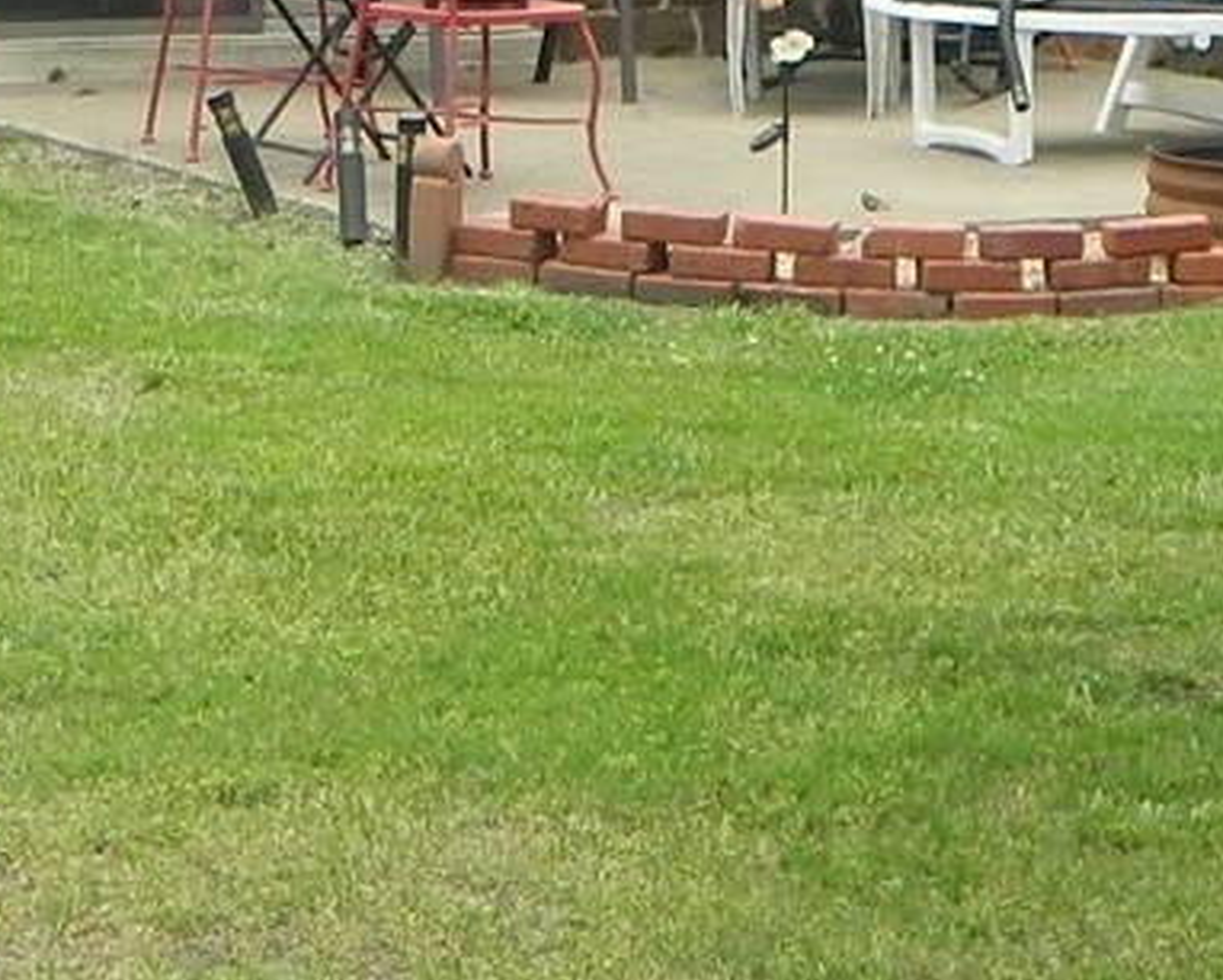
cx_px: 724
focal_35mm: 152
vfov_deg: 9.8
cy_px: -554
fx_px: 5505
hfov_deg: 12.7
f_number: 3.2
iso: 80
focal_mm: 5.6
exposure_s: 1/200
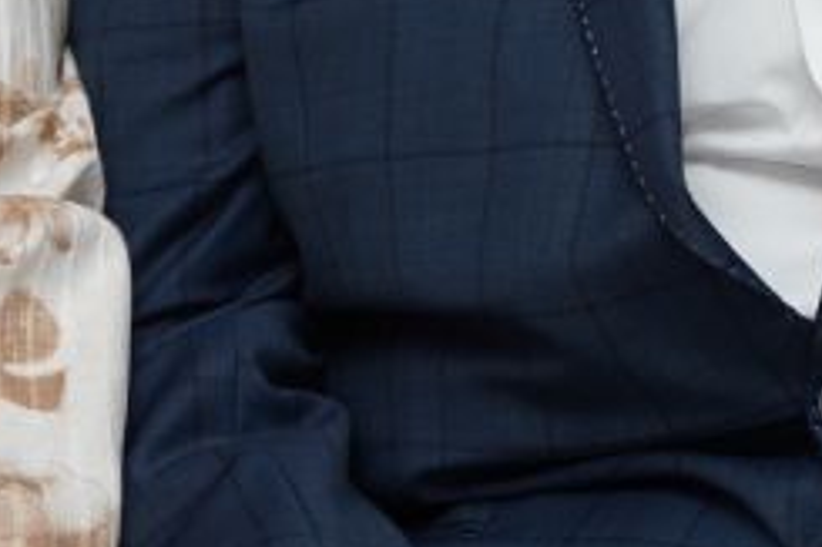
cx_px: -181
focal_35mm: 494
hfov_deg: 4.2
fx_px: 11272
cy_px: -237
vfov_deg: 2.8
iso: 500
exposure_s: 1/100
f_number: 5
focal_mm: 93
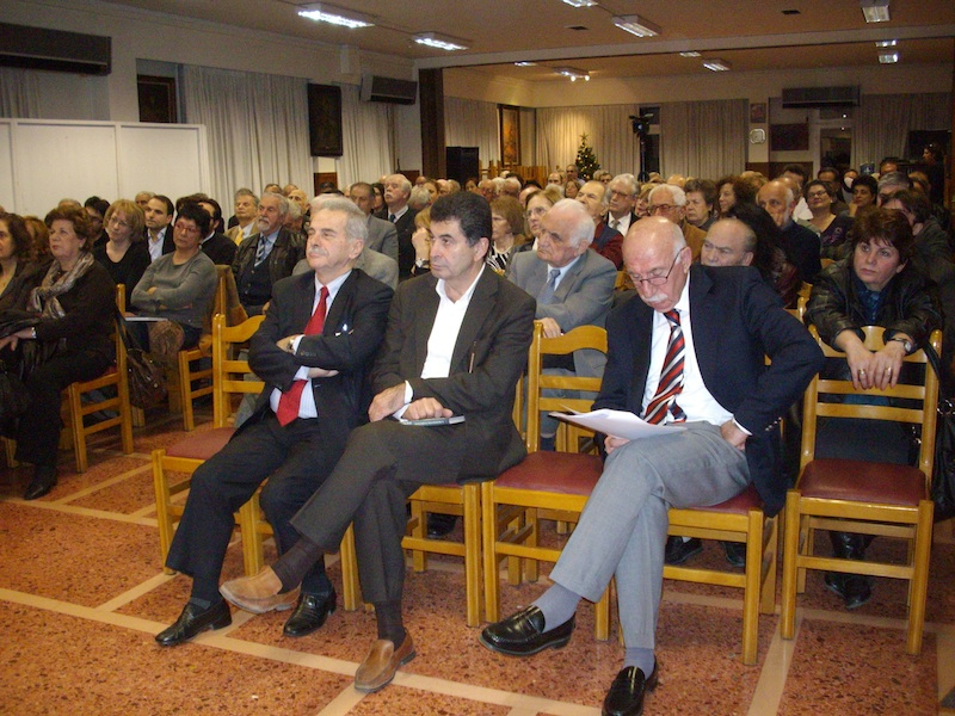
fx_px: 1021
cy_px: 358
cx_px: 478
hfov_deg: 50.1
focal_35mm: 37
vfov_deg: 38.7
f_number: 2.8
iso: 385
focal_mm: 6.2
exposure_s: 1/50
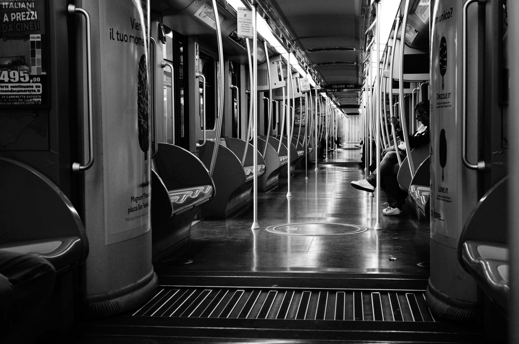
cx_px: 260
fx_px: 756
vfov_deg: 25.7
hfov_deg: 37.9
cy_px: 172
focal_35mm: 52
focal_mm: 35
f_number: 4.5
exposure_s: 1/60
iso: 640
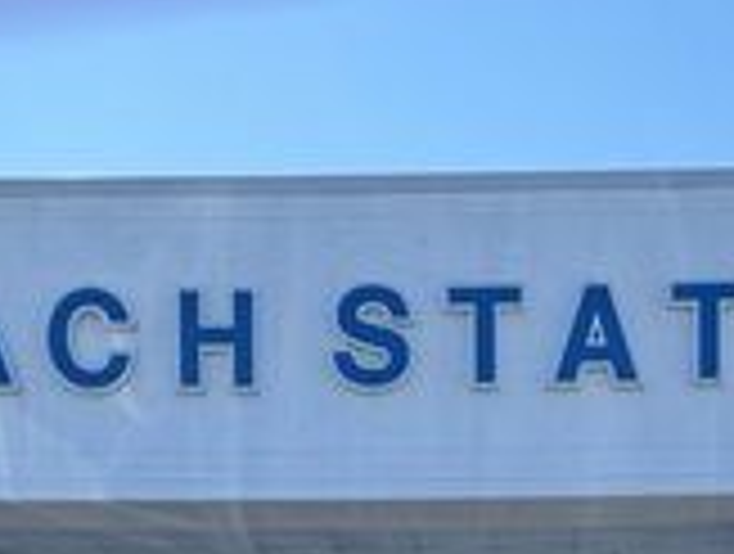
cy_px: 1045
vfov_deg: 13.8
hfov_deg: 20.8
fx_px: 1998
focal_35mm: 94
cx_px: 464
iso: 80
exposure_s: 1/966
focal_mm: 6.76
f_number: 1.78
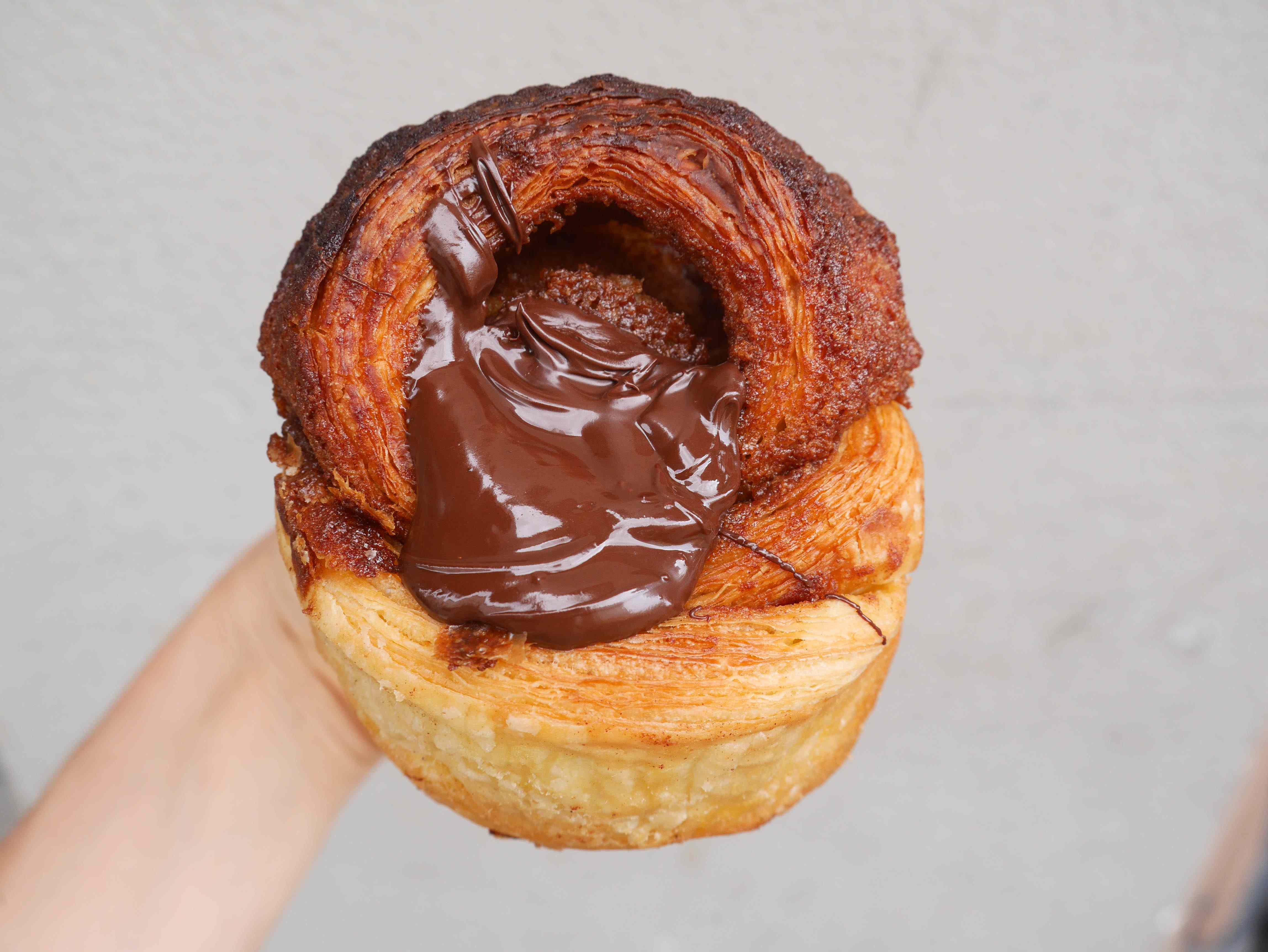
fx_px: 1466
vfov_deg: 36.0
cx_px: 634
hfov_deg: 46.8
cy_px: 476
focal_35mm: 40
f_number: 5.6
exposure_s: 1/160
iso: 200
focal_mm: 20
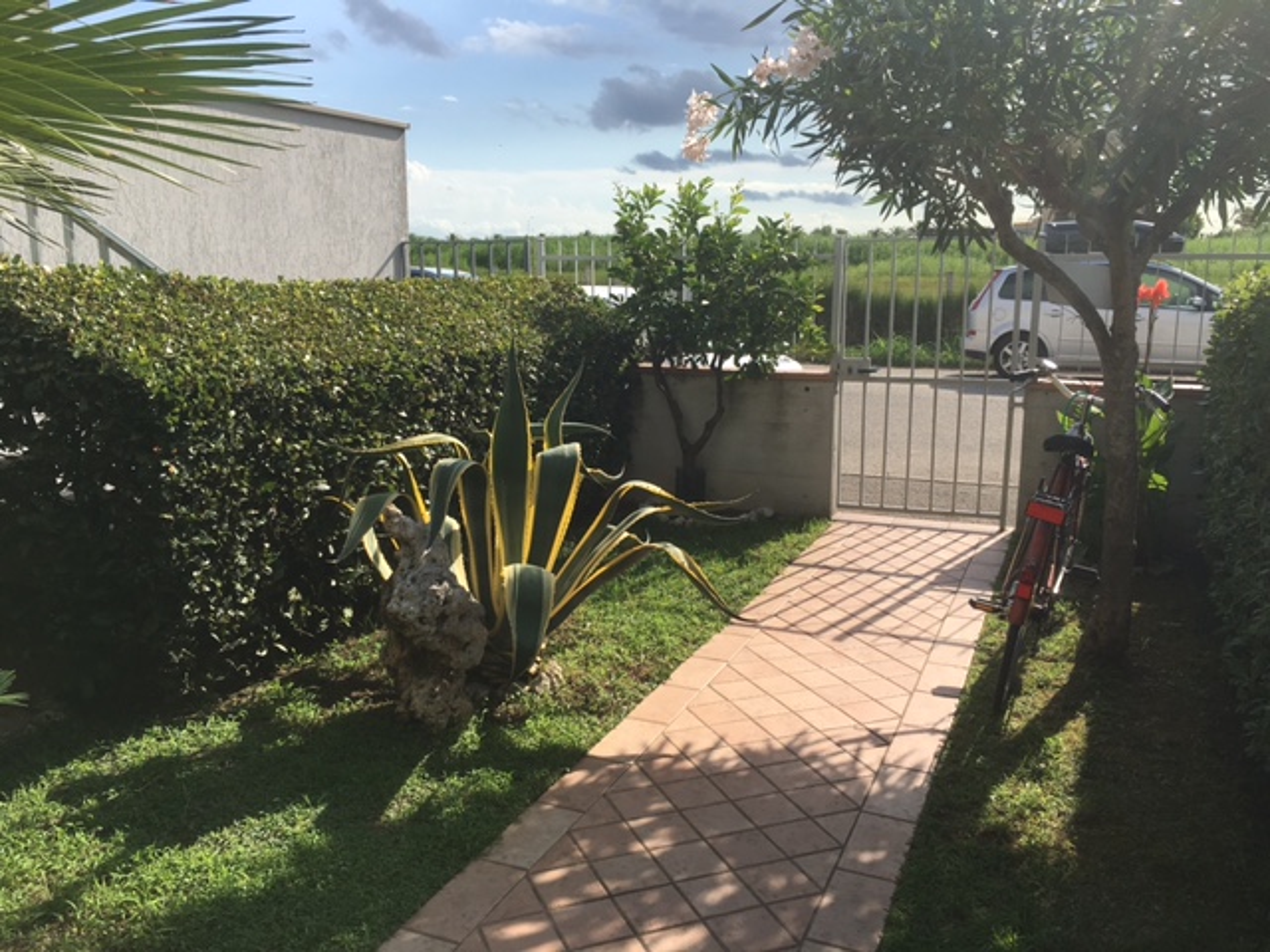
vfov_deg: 48.2
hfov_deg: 61.7
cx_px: 635
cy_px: 476
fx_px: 1064
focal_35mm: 29
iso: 25
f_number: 2.2
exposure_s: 1/1637
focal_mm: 4.15
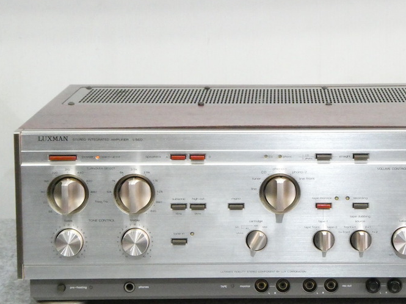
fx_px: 1524
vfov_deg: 11.4
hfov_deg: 15.2
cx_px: 262
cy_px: 187
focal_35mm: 130
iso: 1600
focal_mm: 16.1
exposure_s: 1/80
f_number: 4.9
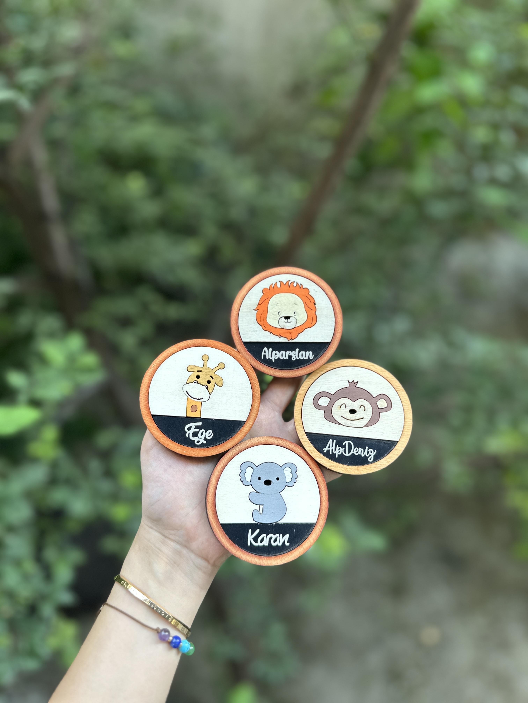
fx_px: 488
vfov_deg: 71.6
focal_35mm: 24
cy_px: 352
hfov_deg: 56.8
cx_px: 264
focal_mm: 6.86
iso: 125
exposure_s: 1/100
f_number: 1.78
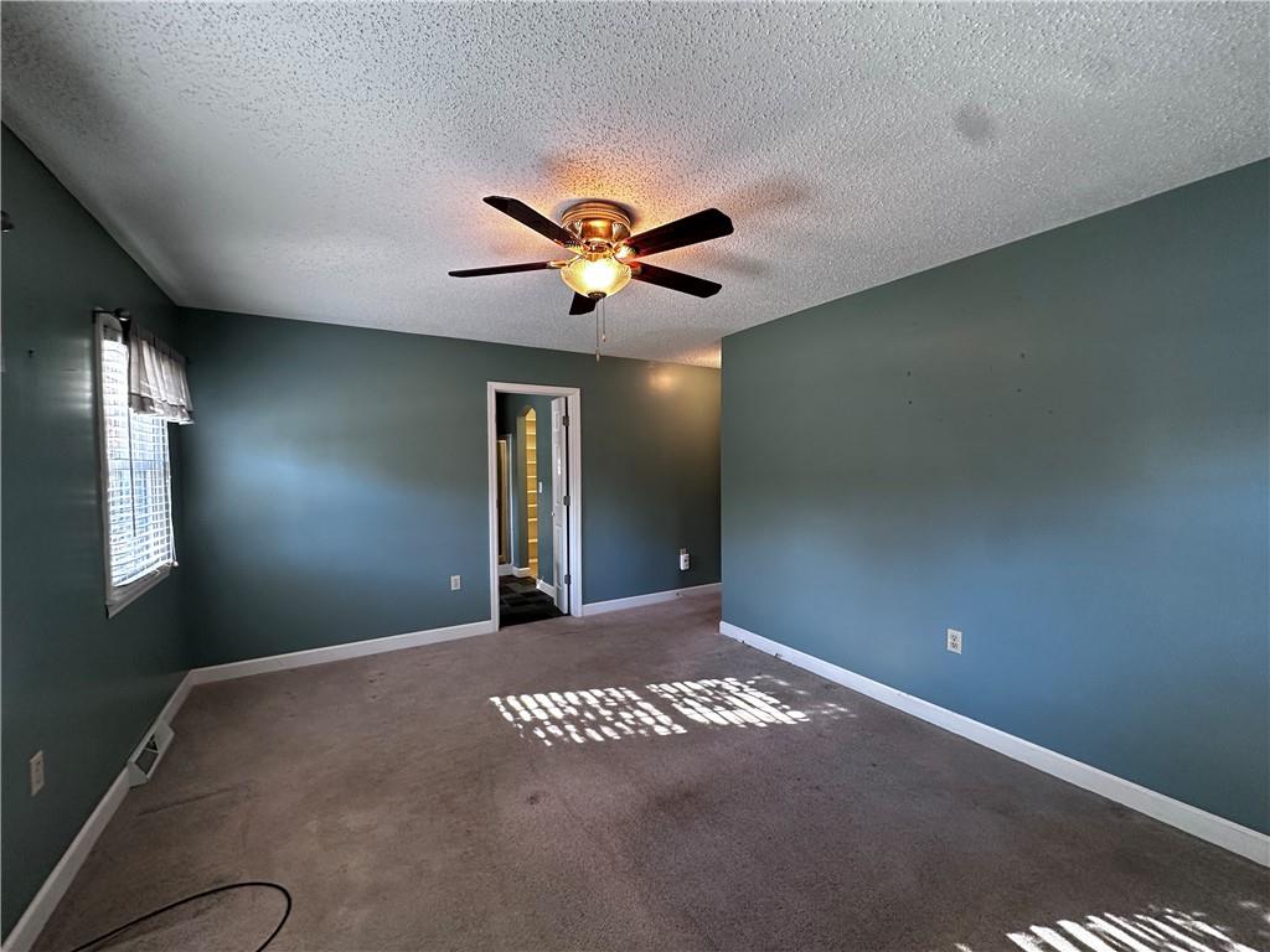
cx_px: 635
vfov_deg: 85.7
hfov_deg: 102.1
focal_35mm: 14
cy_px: 476
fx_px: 514
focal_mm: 2.22
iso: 200
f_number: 2.2
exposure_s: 1/60
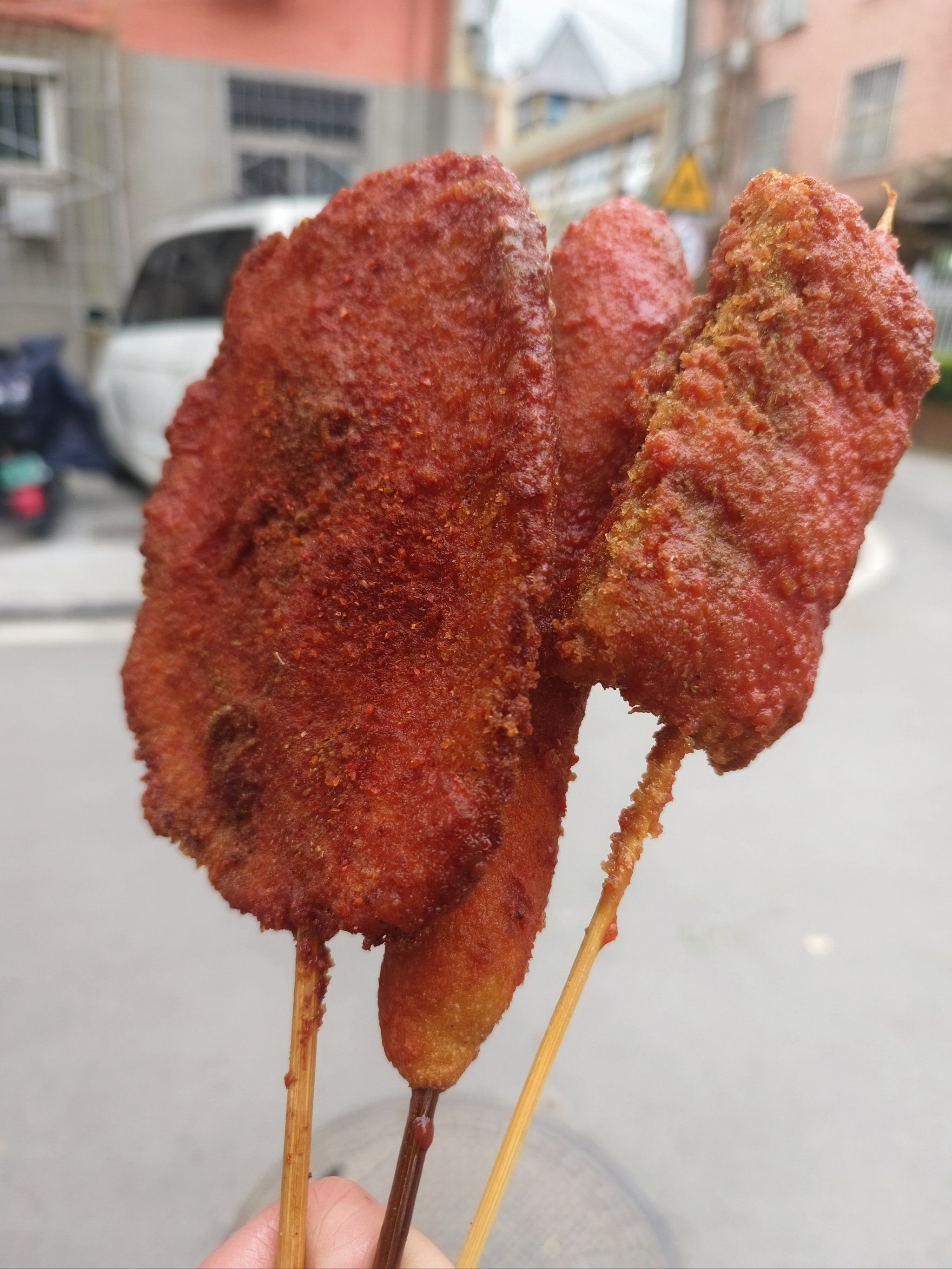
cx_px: 476
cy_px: 634
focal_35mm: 23
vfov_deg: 73.9
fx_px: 843
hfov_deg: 58.9
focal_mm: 5.5
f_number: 1.75
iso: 598
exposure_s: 1/50
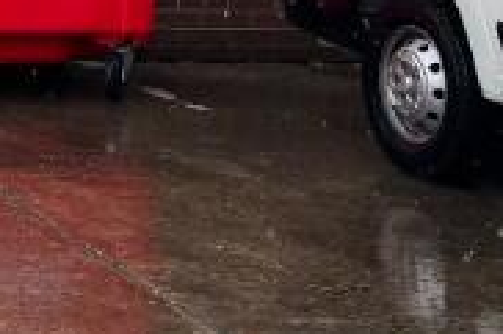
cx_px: -846
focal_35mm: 152
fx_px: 2122
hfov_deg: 10.7
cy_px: -290
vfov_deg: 8.6
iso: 50
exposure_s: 1/1642
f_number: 1.6
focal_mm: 5.96
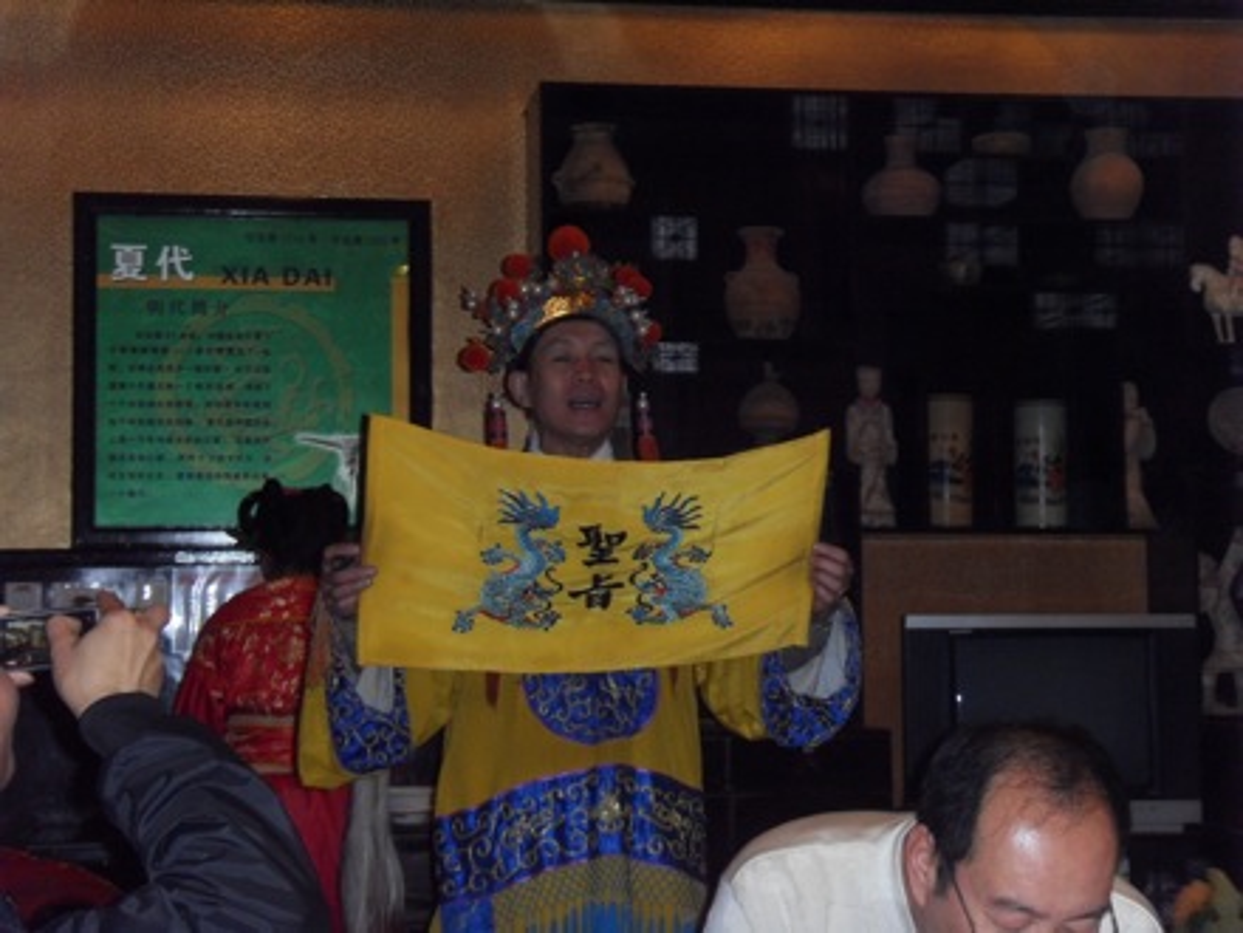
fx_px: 2514
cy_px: 466
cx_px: 622
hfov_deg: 27.8
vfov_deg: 21.0
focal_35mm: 70
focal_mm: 11.8
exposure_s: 1/60
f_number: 4
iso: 320
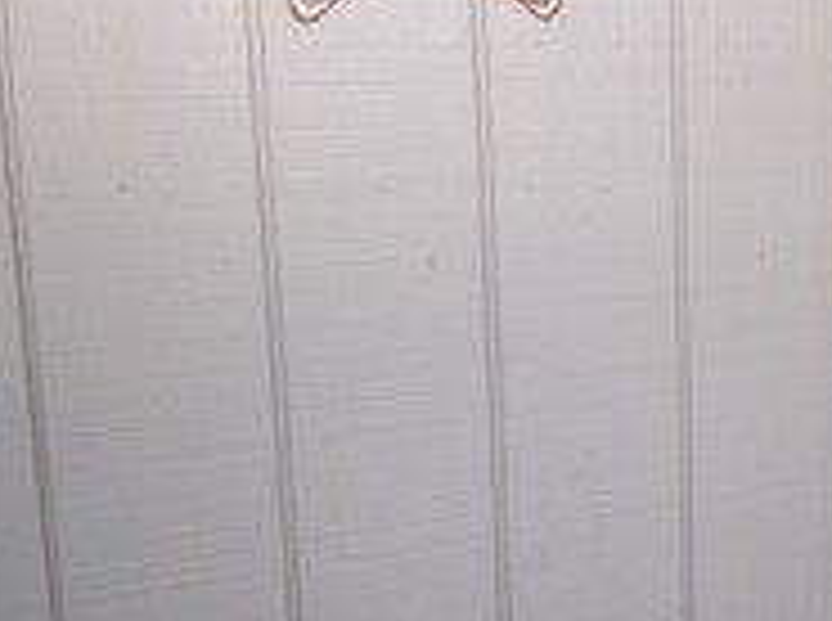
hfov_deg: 32.4
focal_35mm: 50
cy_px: 187
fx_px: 1199
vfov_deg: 28.7
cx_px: 971
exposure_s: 1/125
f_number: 5.6
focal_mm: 10
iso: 360
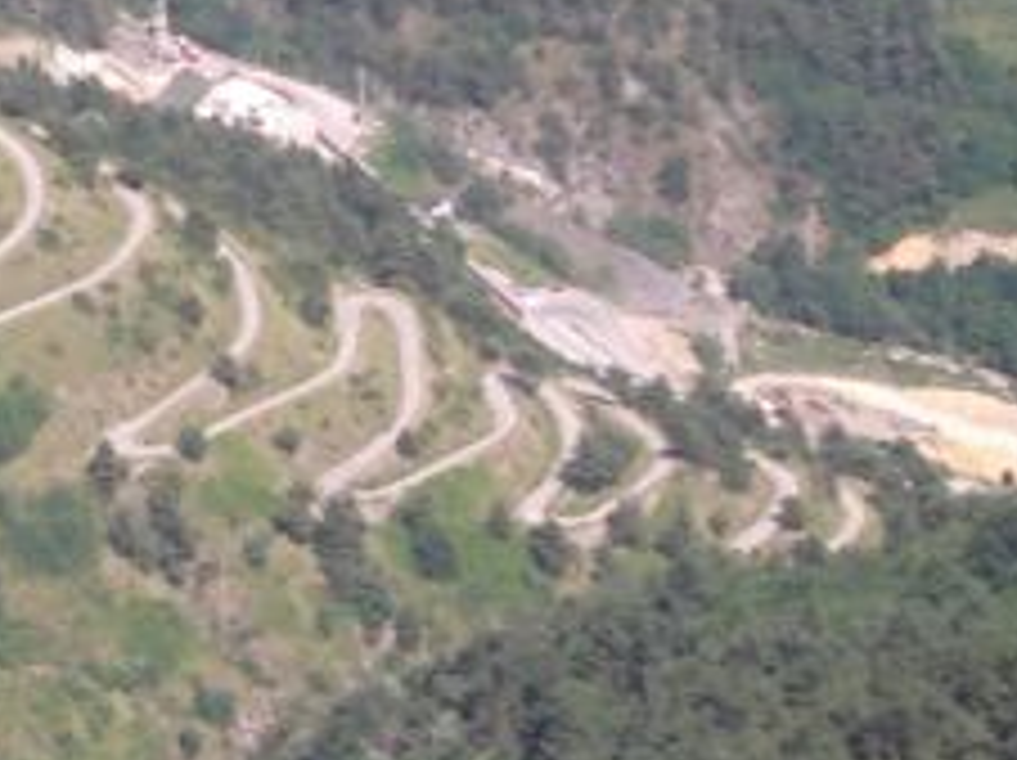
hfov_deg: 7.4
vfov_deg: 5.6
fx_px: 7807
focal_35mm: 266
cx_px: 18
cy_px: 306
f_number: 8.3
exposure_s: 1/125
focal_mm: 15.2
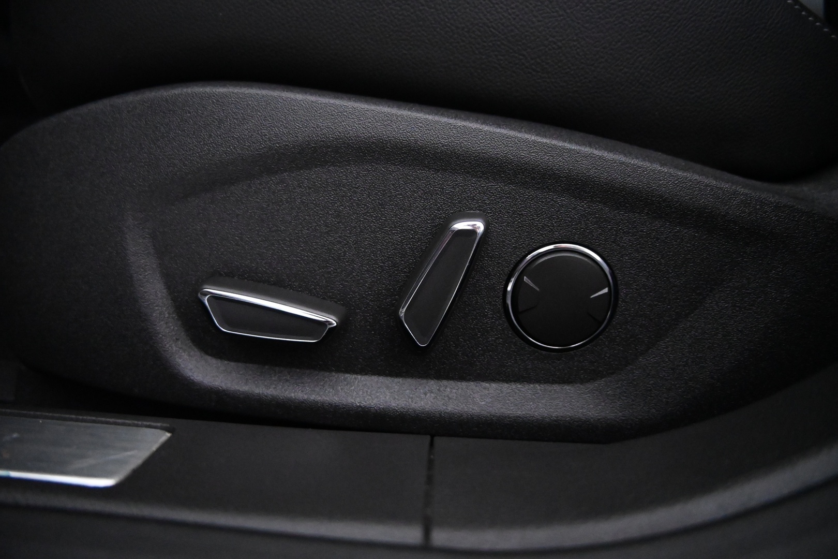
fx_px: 1746
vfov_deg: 18.2
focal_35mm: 75
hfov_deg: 27.0
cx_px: 419
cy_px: 280
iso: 7200
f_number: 6.3
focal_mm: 50
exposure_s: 1/80
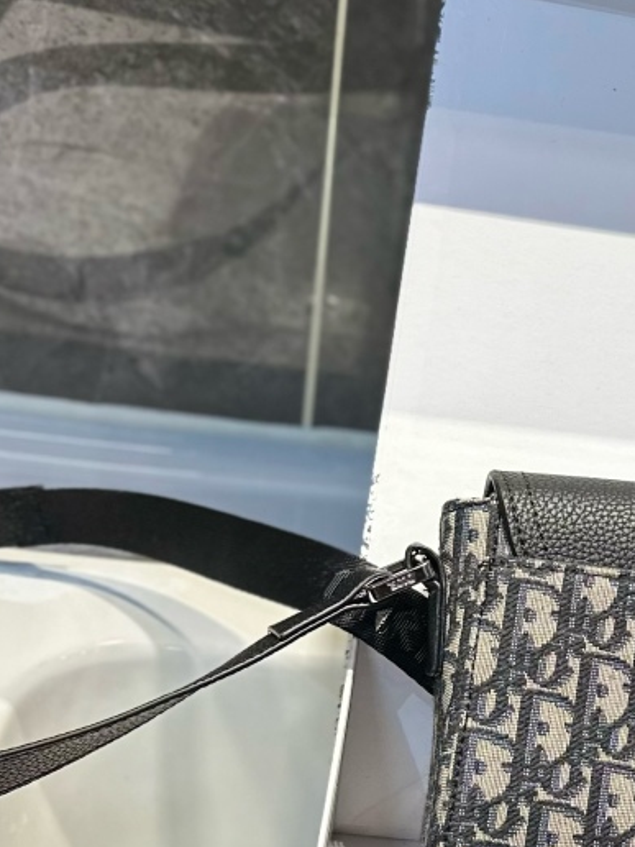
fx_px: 1639
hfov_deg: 20.0
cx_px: 845
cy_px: 446
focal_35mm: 67
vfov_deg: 29.0
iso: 125
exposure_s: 1/100
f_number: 1.78
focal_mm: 6.86
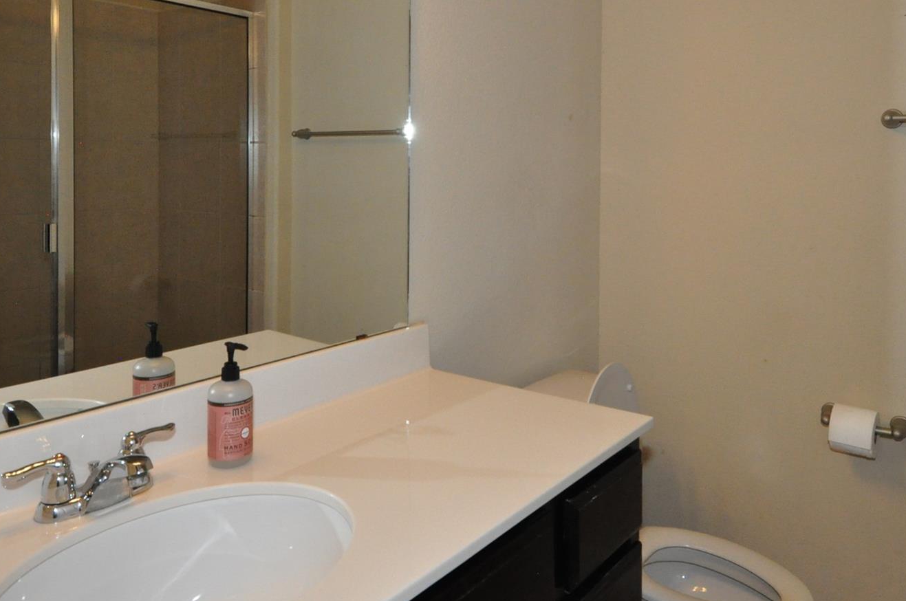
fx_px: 704
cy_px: 181
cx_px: 442
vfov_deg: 45.3
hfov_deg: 65.5
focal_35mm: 28
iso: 2000
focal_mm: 12
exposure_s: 1/200
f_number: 7.1
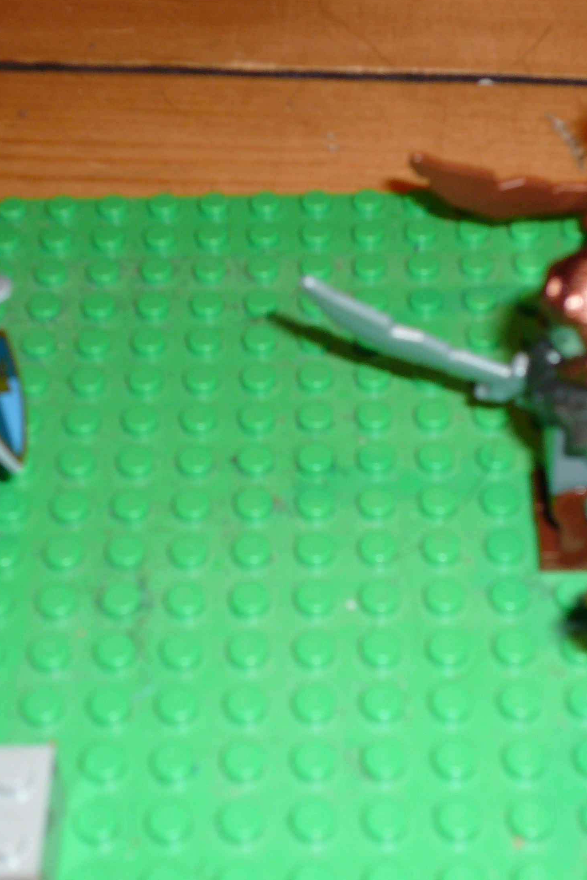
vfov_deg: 28.5
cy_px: 435
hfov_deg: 19.2
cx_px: 295
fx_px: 1736
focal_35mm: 71
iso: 100
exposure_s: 1/30
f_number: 3.6
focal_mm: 8.1
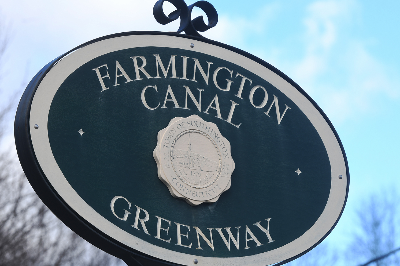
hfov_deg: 11.0
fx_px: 2078
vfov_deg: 7.3
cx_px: 195
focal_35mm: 187
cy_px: 142
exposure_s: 1/250
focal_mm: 155
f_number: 8
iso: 200
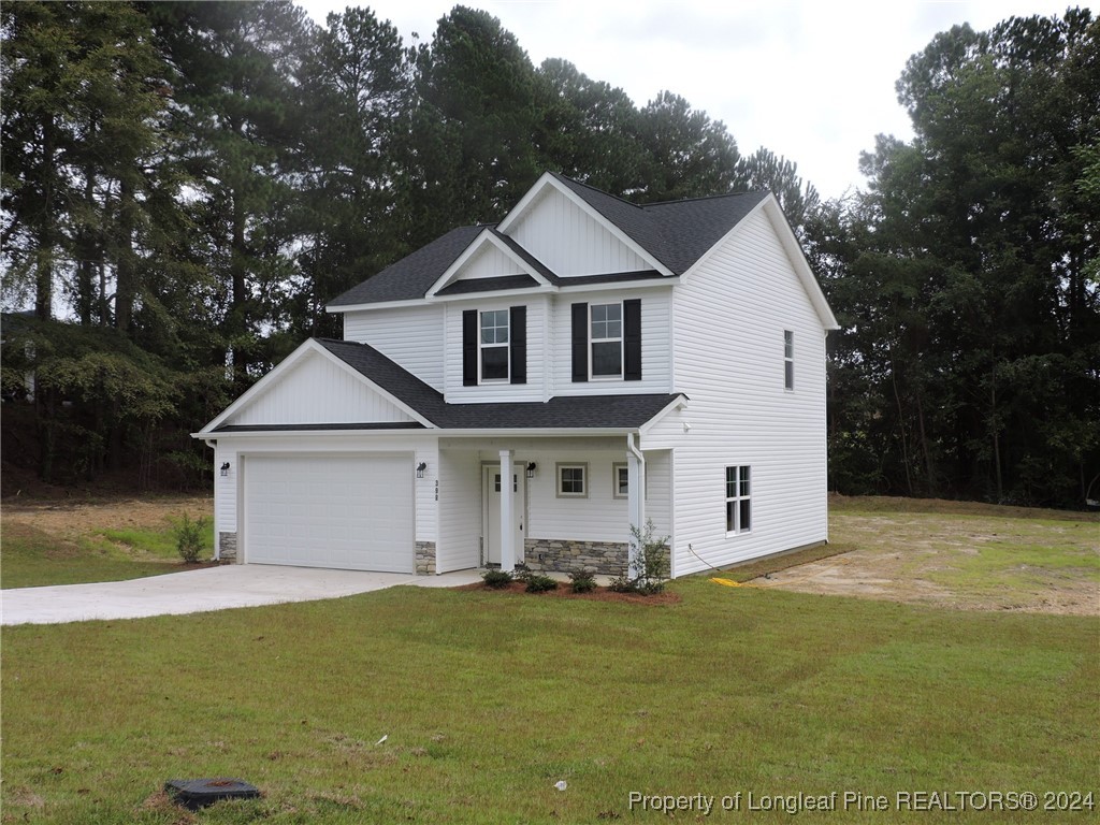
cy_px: 412
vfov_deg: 40.7
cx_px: 550
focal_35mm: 35
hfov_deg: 52.6
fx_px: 1112
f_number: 3.3
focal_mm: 6.2
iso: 100
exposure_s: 1/1000
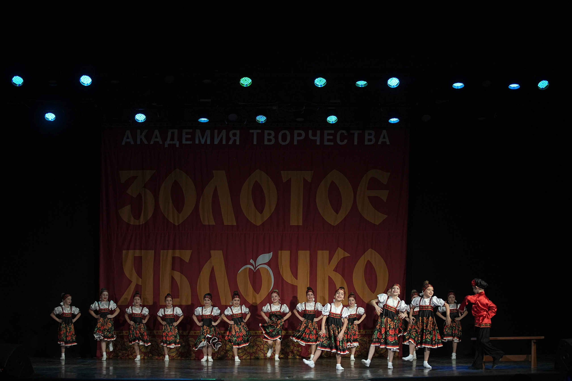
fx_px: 1112
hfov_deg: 28.8
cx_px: 286
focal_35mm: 70
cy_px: 190
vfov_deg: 19.5
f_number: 4
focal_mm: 70
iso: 2500
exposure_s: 1/400
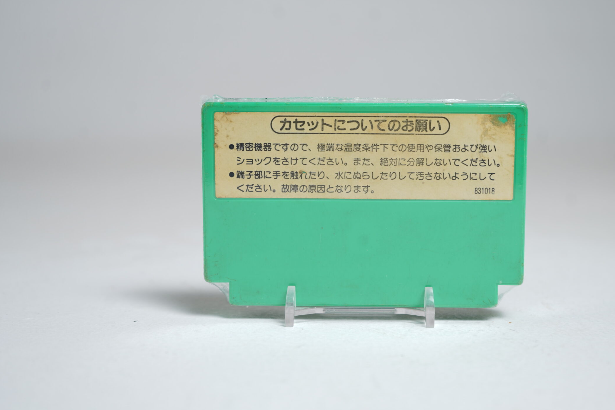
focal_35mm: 61
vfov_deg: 22.3
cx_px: 359
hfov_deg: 32.8
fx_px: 1042
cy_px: 197
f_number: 5
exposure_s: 1/8
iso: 64
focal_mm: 50
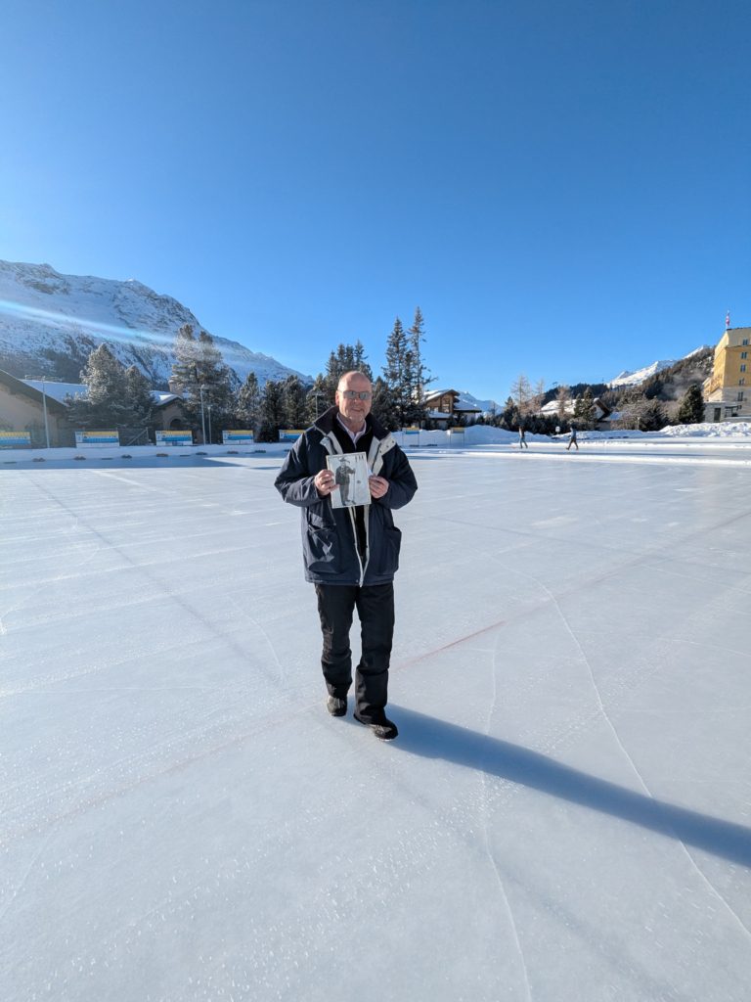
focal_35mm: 16
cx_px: 376
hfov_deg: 78.1
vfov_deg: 94.5
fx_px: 463
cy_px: 501
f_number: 2.2
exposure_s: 1/1408
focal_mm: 2.35
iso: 53
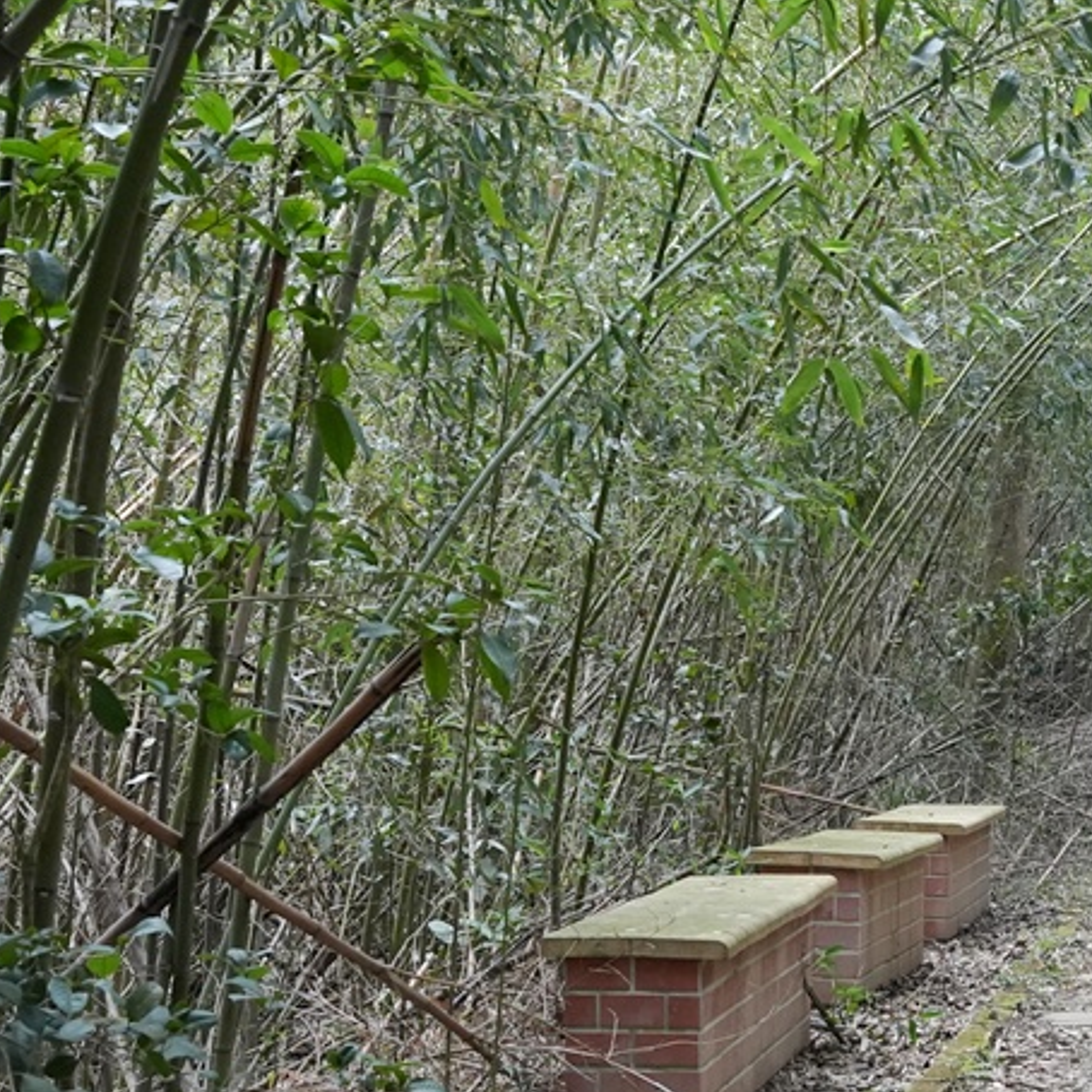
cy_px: 631
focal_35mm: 69
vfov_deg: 25.0
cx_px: 1159
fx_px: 2463
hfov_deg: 23.6
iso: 3200
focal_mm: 24
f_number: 7.1
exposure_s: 1/500
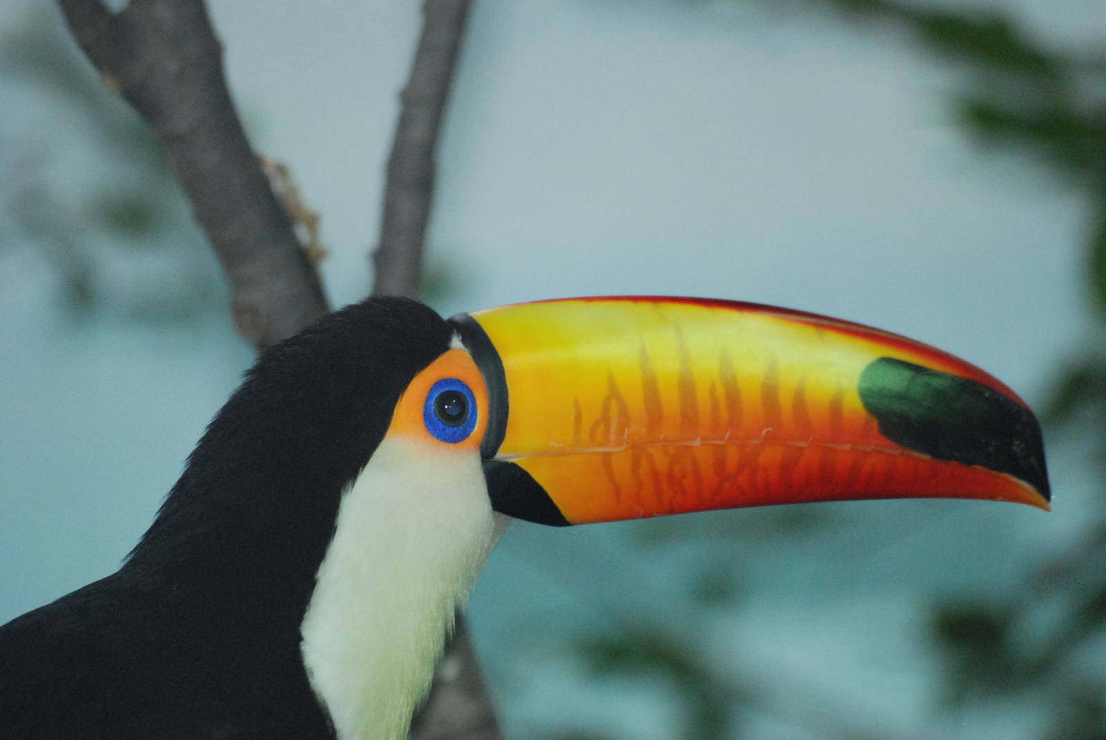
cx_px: 553
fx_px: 13841
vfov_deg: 3.1
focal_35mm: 450
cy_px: 370
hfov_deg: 4.6
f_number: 5.6
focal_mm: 300
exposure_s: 1/160
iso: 1600
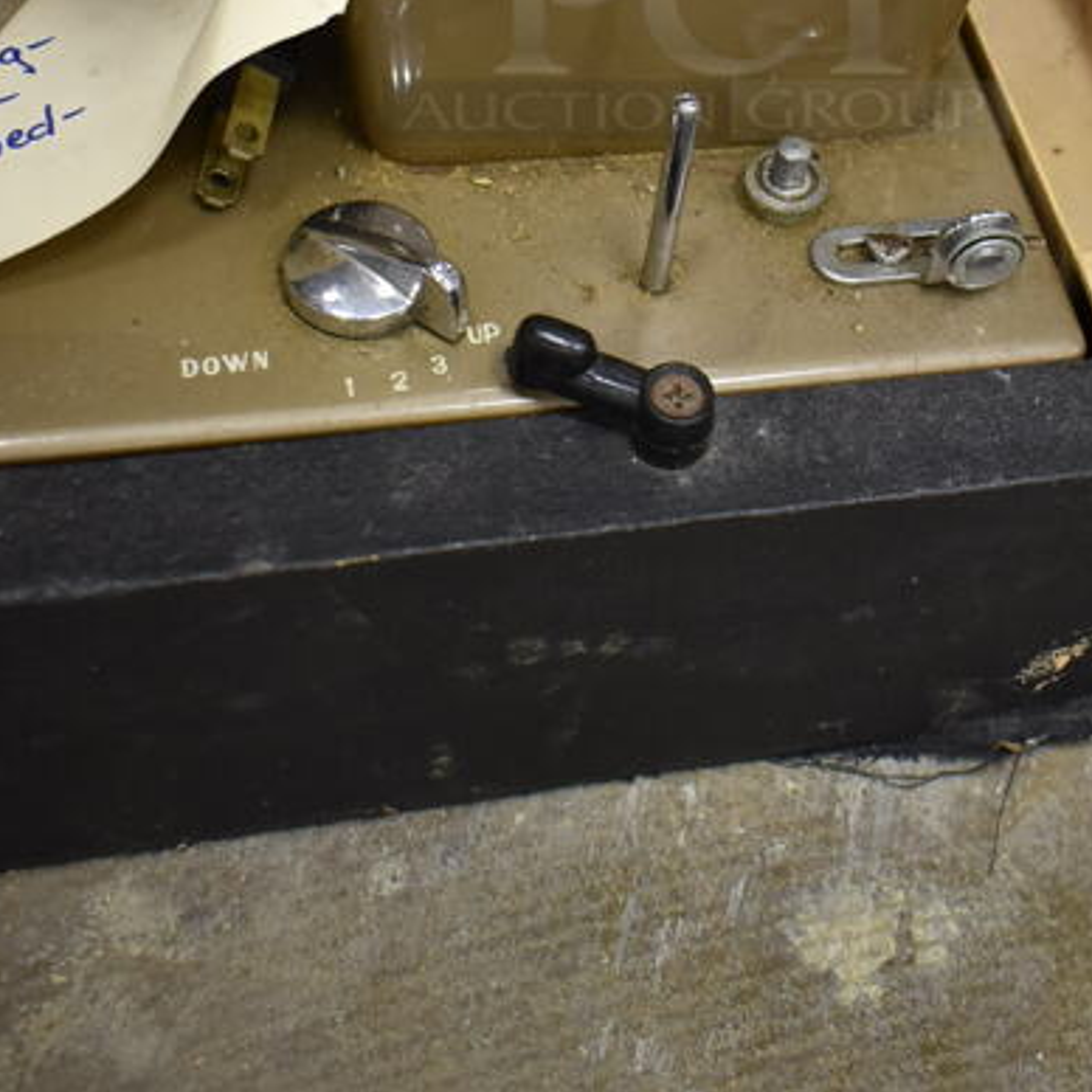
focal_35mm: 54
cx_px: 698
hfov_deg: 31.5
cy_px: -7
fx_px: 1927
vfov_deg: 29.5
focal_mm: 18
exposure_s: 1/30
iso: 560
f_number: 3.5
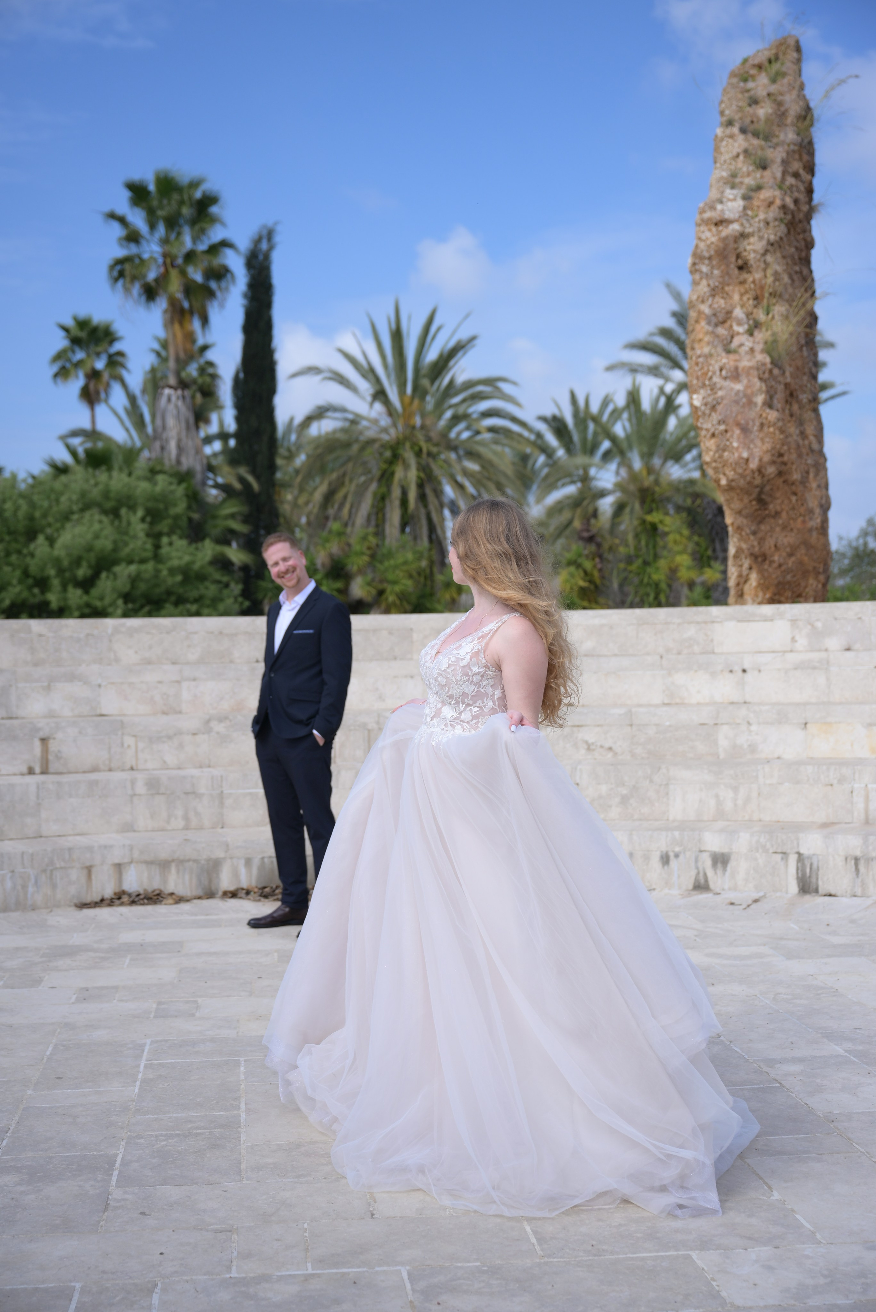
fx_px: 1604
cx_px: 438
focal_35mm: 44
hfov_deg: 30.5
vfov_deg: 44.5
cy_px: 656
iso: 125
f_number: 3.5
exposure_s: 1/2000
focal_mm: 44
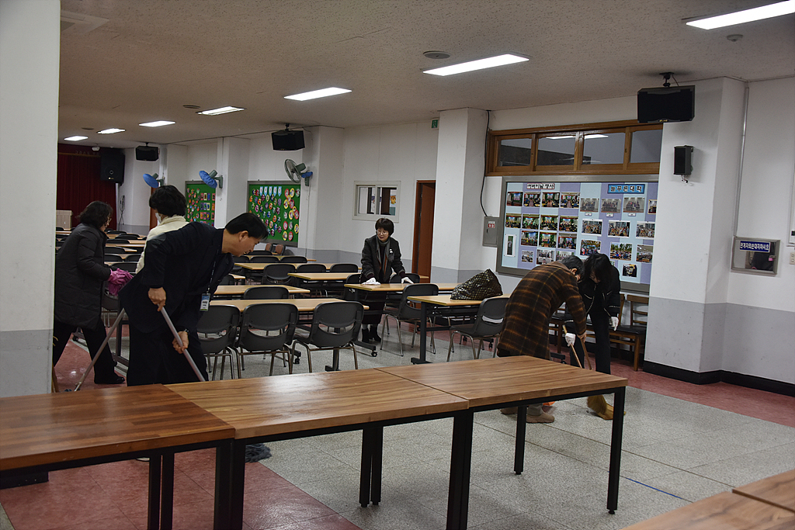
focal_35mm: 34
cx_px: 398
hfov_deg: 55.8
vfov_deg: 38.9
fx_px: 751
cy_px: 265
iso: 1400
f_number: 5
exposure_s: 1/125
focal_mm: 34
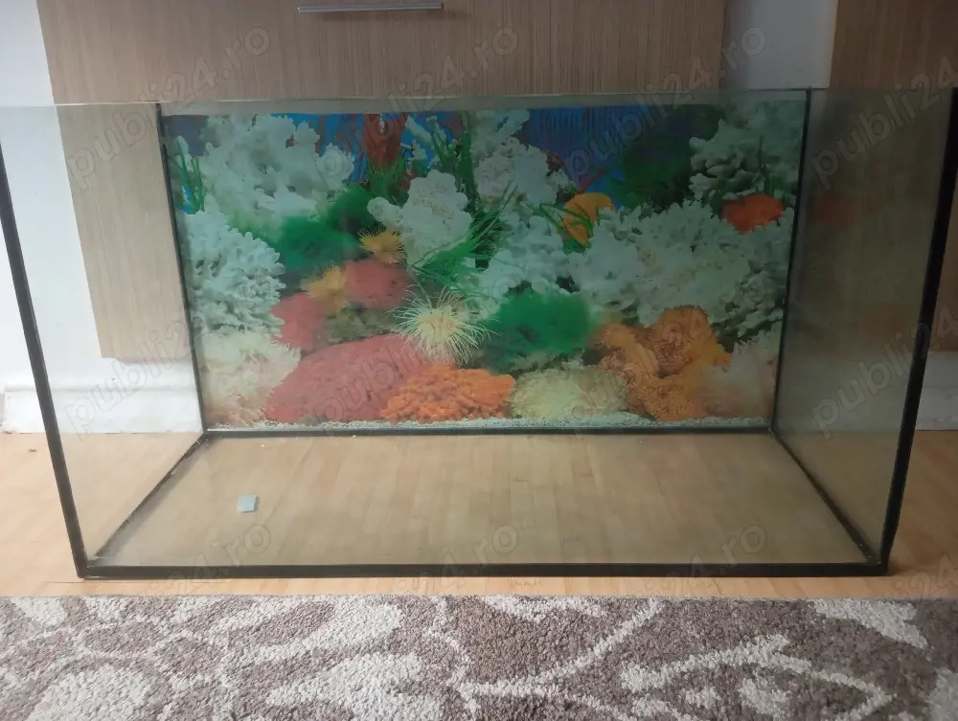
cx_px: 479
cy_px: 360
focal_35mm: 28
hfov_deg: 63.4
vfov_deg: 49.9
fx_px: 776
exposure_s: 1/25
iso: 2962
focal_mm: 4.22
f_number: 1.8
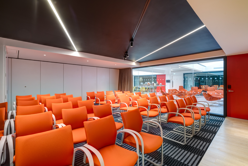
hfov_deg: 96.7
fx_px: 110
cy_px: 83
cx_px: 124
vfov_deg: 73.8
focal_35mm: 16
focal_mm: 16
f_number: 10
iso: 400
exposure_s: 1/2.5
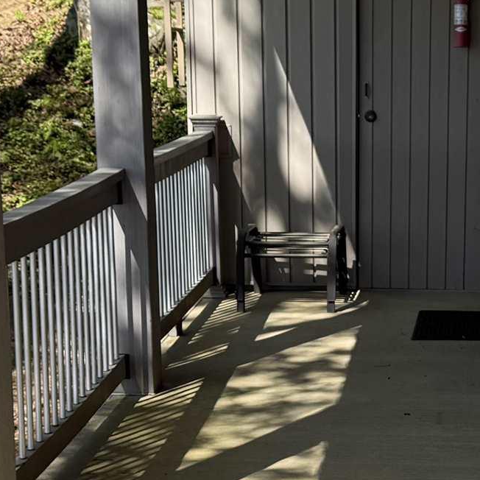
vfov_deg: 17.2
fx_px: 1569
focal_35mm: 100
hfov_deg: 17.1
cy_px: 387
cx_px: 451
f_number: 1.78
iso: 80
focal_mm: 6.76
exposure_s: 1/1812
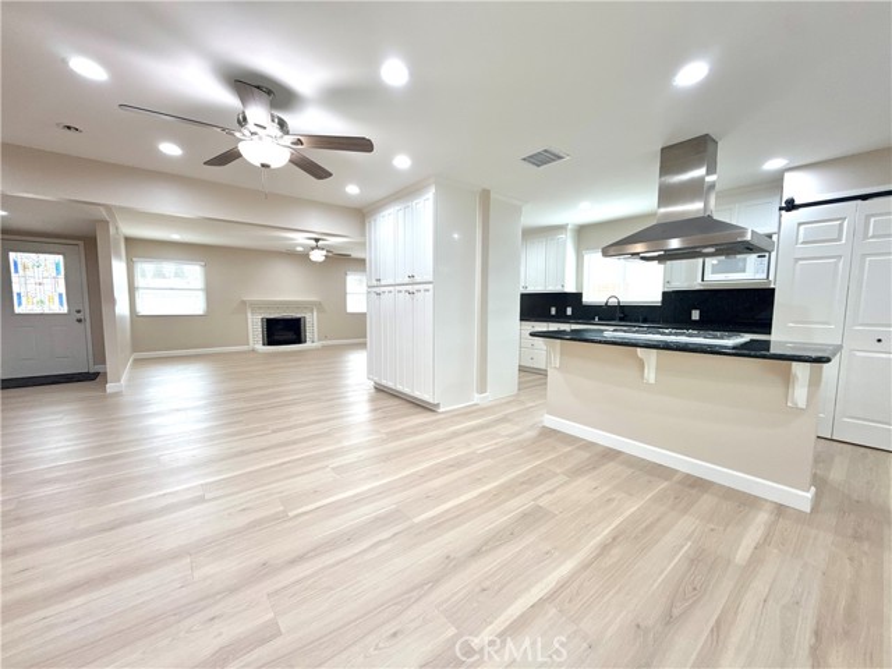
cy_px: 334
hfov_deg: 102.1
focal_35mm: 14
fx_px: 361
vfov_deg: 85.7
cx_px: 446
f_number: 2.2
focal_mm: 2.22
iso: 125
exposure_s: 1/99
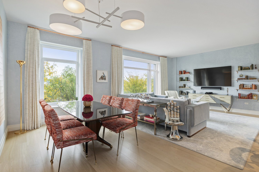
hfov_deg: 93.3
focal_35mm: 17
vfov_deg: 70.4
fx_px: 122
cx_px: 130
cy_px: 86
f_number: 8
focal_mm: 17
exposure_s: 1
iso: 100
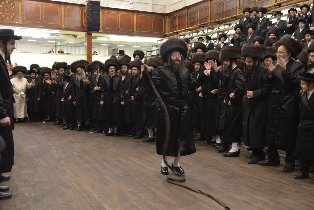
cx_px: 157
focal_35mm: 40
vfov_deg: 33.4
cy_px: 105
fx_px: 349
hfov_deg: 48.5
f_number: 3.5
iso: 1600
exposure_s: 1/125
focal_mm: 40
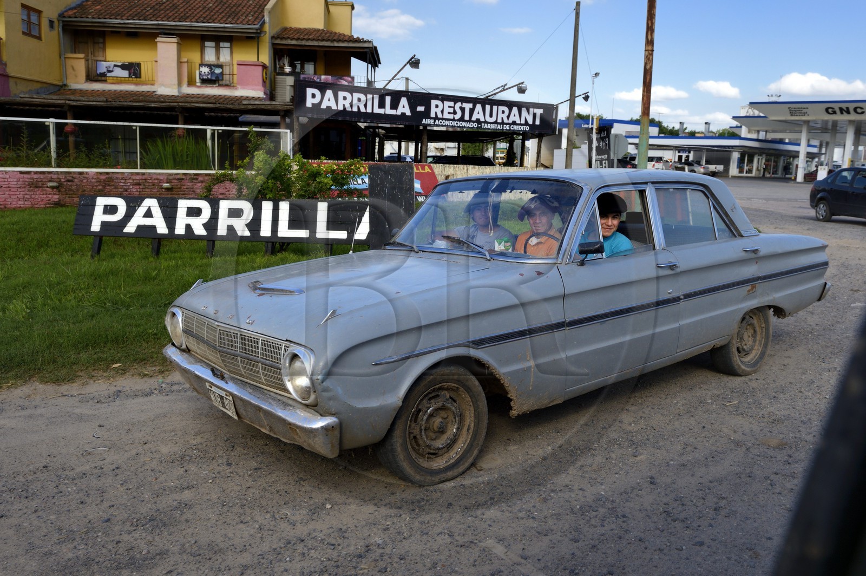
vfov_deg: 44.9
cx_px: 433
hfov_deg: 63.7
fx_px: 697
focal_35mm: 29
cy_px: 288
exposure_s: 1/400
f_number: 11
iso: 400
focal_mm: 29
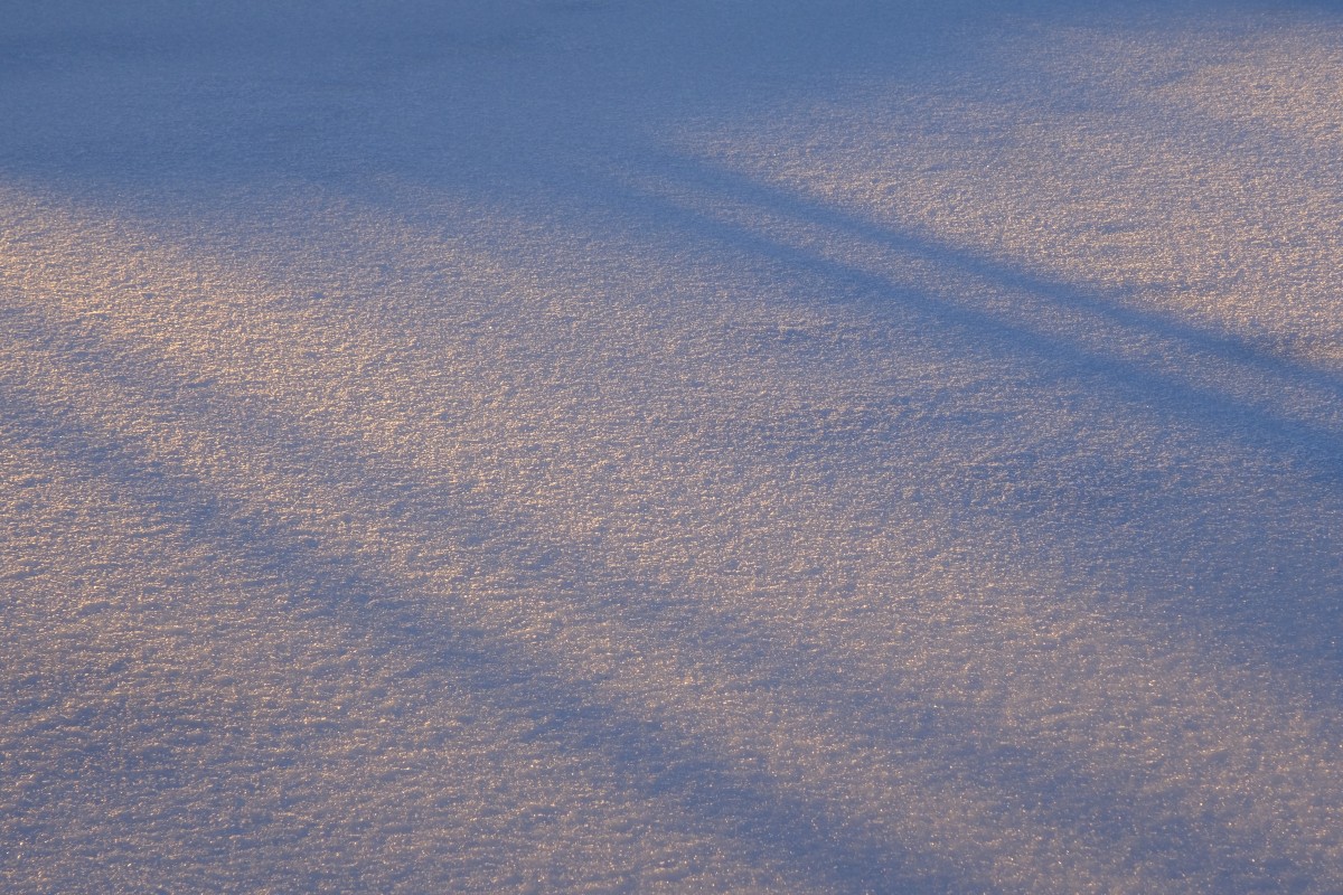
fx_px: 4476
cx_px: 672
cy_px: 448
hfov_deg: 17.1
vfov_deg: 11.4
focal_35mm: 120
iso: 500
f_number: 8
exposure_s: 1/240
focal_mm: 80
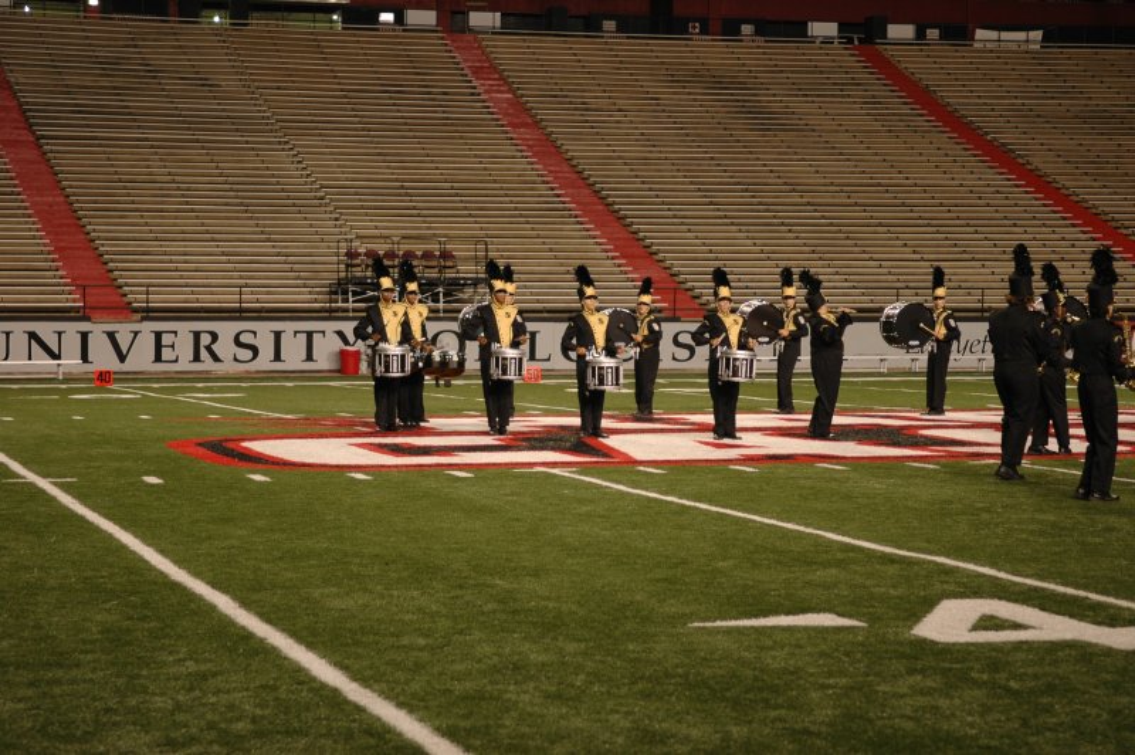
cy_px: 378
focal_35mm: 82
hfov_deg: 24.6
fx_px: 2599
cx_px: 568
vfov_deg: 16.5
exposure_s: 1/60
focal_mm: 55
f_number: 2.8
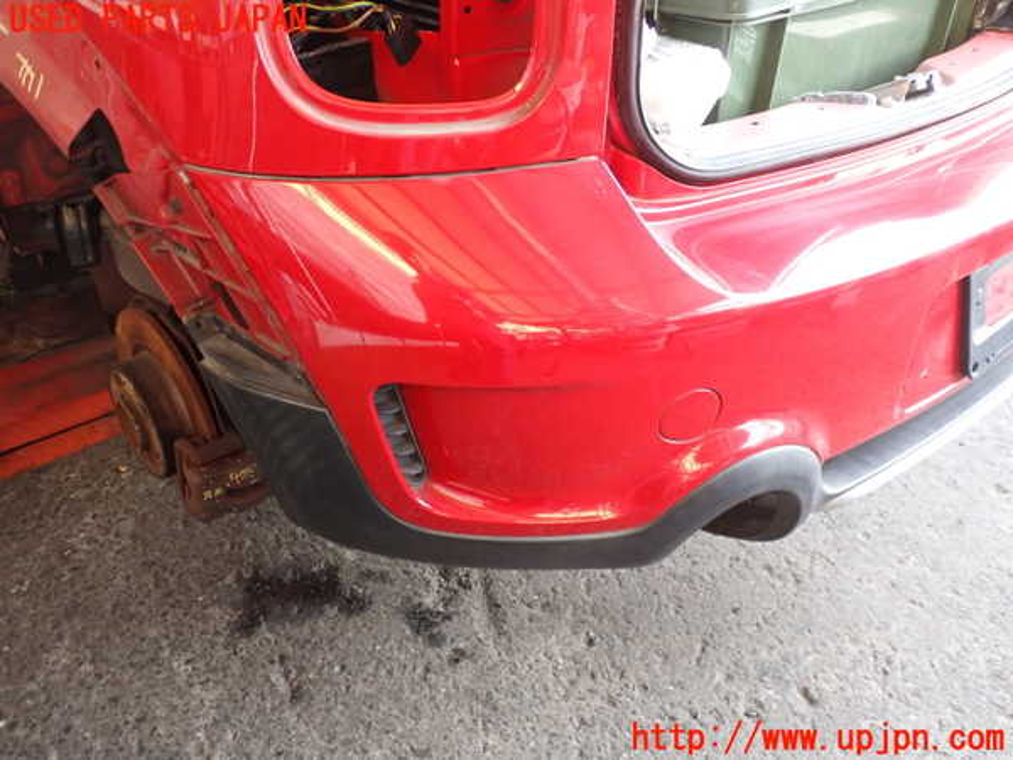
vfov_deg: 46.8
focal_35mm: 30
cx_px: 506
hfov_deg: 60.0
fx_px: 878
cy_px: 380
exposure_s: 1/30
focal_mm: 5.4
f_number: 2.3
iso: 250
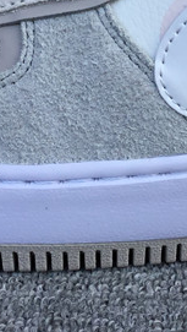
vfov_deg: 18.7
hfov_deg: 10.7
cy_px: 18
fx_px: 985
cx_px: 200
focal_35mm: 112
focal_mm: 3.3
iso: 25
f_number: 2.4
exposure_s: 1/304
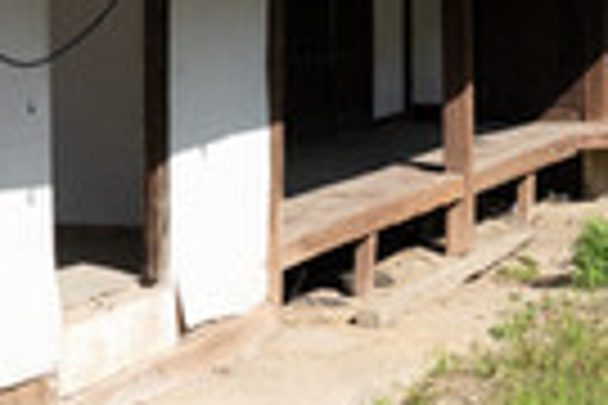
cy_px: -216
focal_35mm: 151
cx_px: 284
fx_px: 2550
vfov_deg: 8.9
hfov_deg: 13.6
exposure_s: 1/2000
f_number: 5.6
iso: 500
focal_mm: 34
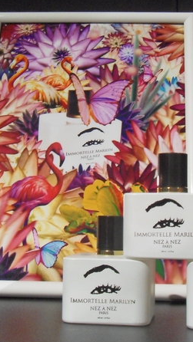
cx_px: 118
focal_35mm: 63
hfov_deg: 19.1
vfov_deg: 33.3
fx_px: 573
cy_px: 170
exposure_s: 1/30
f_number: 3.9
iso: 400
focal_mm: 7.9
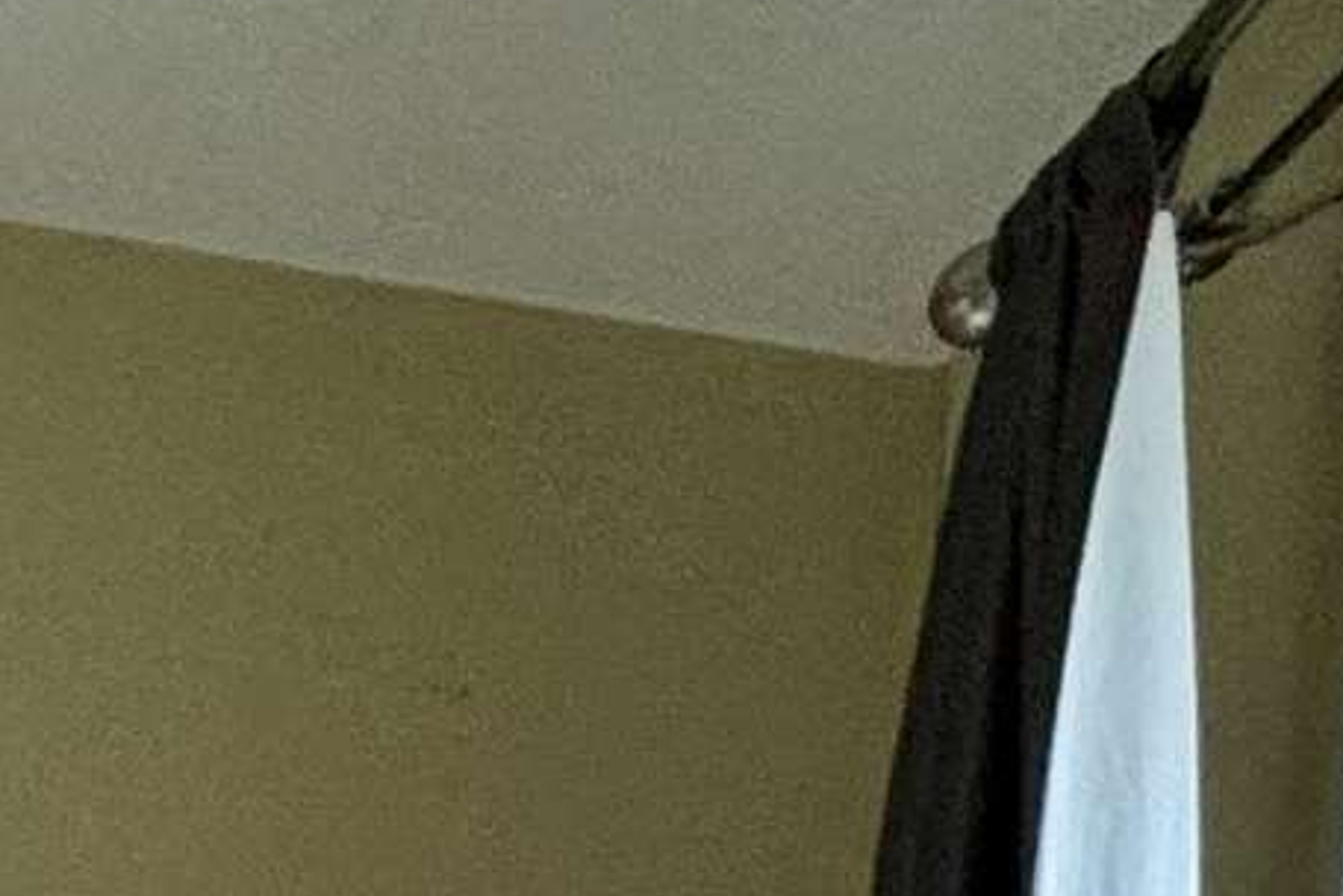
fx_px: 3656
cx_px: -2312
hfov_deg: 12.7
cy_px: 2216
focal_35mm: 98
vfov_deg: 11.4
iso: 160
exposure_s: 1/120
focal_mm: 2.22
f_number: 2.2
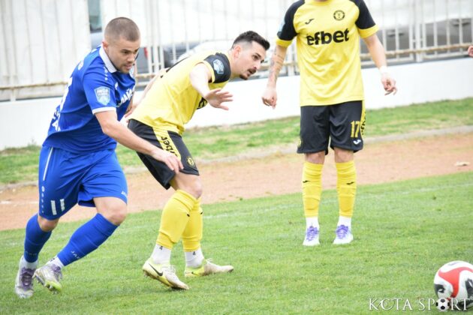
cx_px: 236
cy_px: 158
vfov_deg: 6.1
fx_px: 2956
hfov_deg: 9.1
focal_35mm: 225
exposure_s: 1/800
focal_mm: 150
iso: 1600
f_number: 4.8
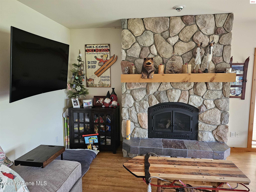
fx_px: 170
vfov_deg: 58.9
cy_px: 96
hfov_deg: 73.9
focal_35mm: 23
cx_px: 128
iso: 800
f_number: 1.7
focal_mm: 6.3
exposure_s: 1/120
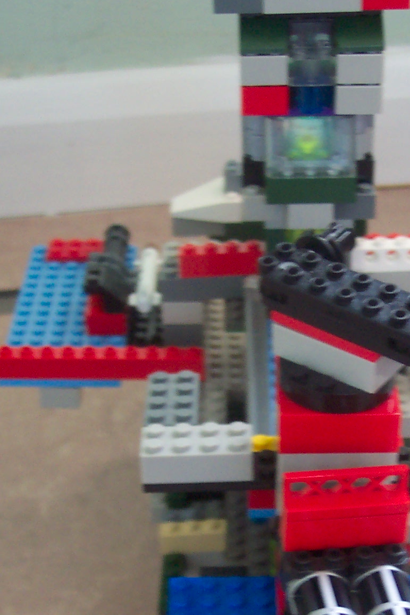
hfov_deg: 19.2
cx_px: 264
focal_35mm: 71
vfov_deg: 27.6
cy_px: 534
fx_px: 1212
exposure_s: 1/30
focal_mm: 8
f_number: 2.8
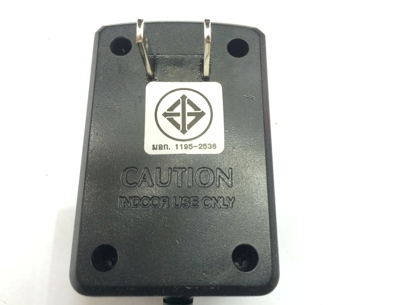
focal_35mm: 29
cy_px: 152
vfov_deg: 48.2
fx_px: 340
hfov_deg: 61.7
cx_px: 203
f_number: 2.2
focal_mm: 4.15
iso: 250
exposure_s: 1/33
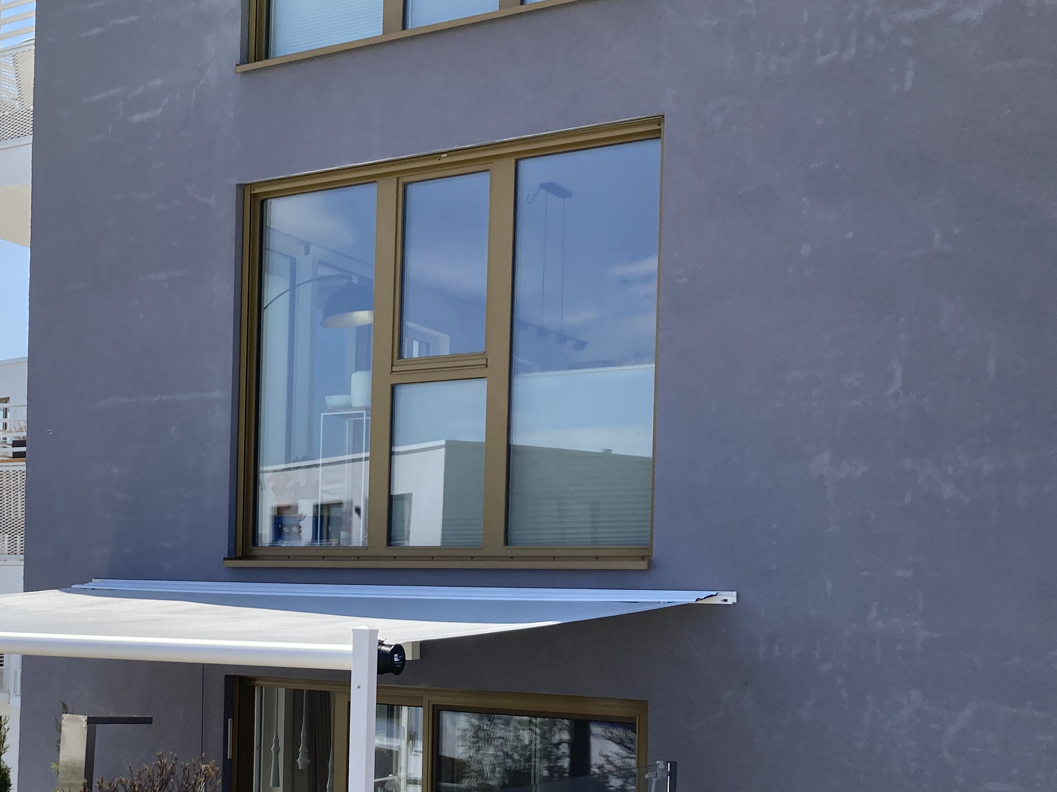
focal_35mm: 51
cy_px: 628
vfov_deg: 28.0
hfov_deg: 36.4
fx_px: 1557
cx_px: 236
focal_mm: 3.99
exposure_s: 1/1869
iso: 20
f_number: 1.8
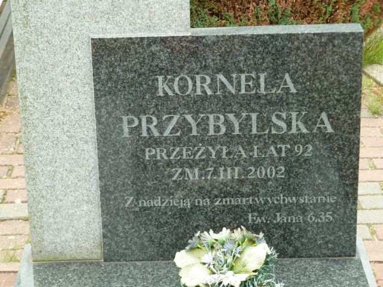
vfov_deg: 14.2
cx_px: 192
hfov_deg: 18.9
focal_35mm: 104
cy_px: 144
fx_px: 1151
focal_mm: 17
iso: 80
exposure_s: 1/50
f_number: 4.3
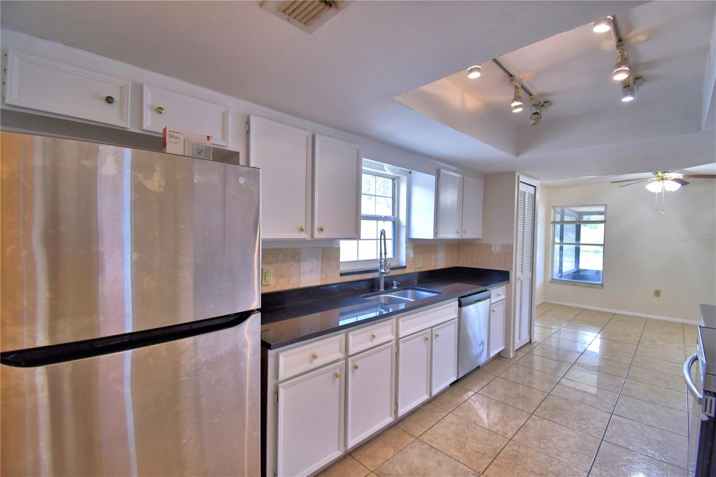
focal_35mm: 15
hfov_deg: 100.4
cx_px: 358
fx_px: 298
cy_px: 238
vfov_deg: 77.3
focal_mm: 10
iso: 400
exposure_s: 1/80
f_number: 4.5
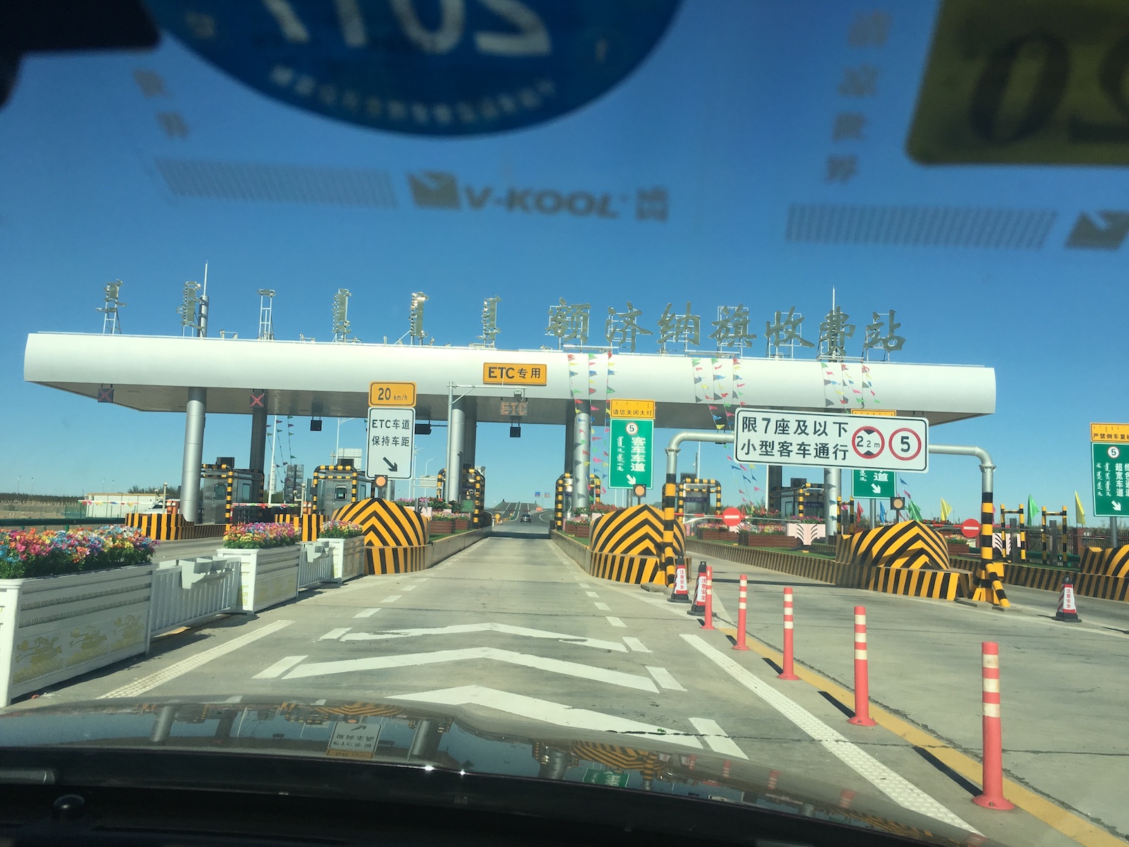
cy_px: 424
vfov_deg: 48.2
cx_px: 564
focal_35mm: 29
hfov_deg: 61.7
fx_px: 946
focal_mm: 4.15
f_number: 2.2
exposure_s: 1/1876
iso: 25
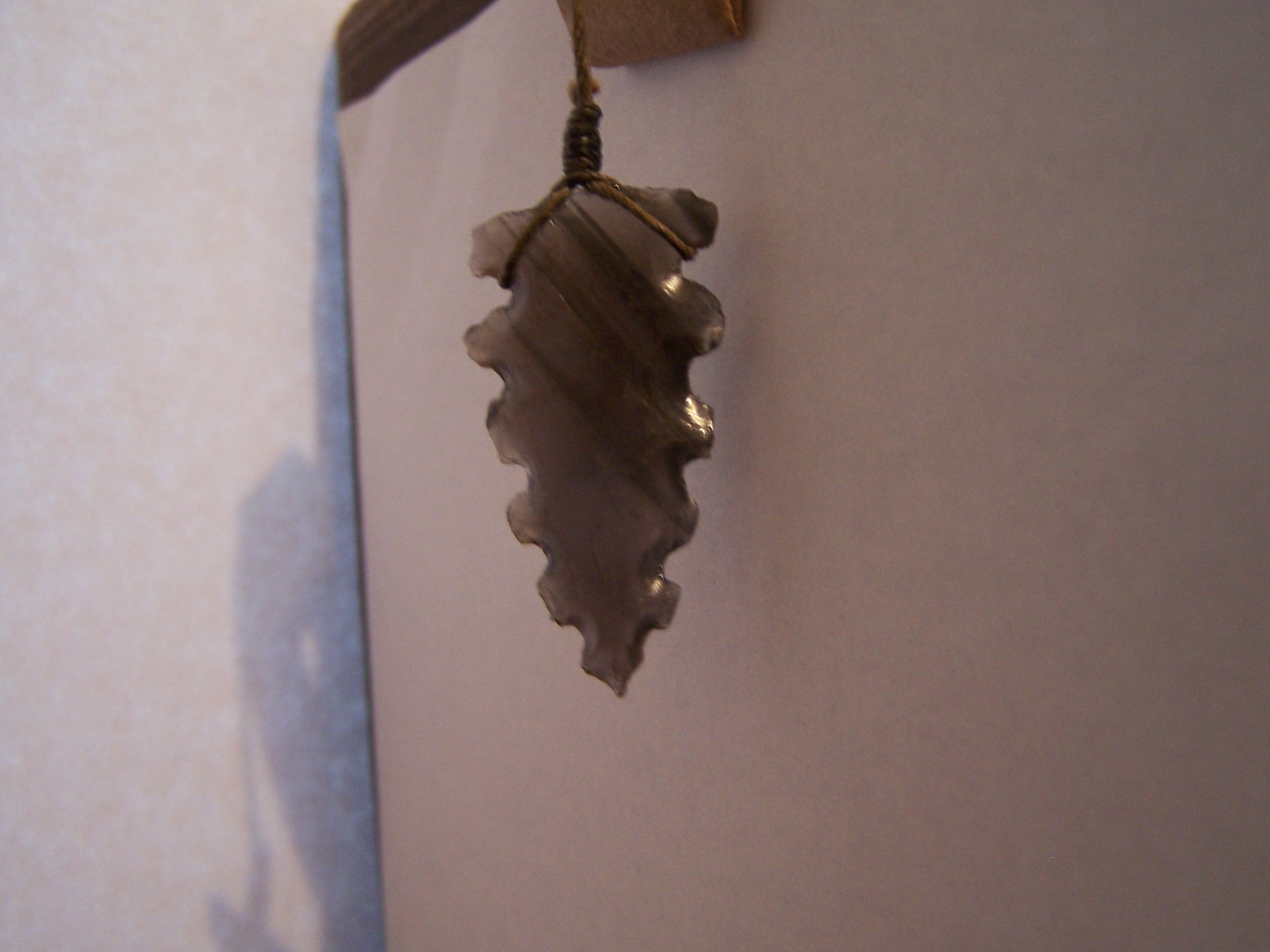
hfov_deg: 49.0
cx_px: 635
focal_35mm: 38
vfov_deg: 37.7
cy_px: 476
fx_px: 1394
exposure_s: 1/8
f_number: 2.8
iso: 140
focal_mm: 6.3
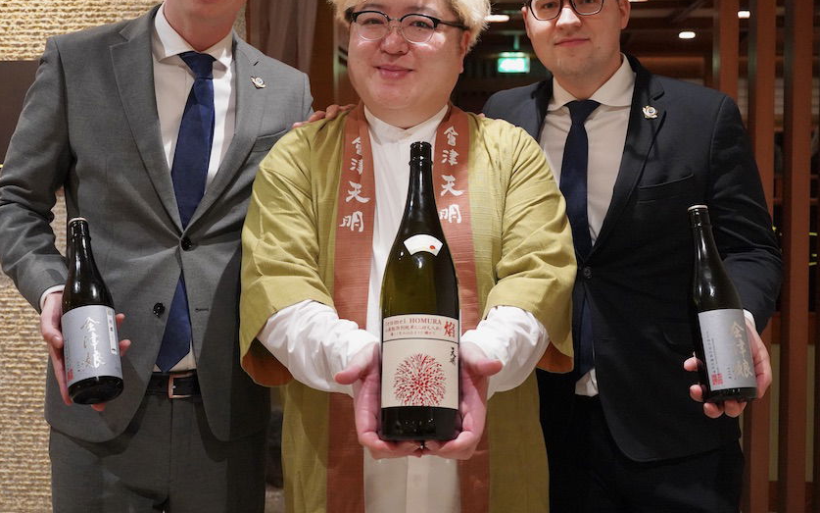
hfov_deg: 47.6
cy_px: 187
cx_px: 434
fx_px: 930
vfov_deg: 30.7
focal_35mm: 42
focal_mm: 33.5
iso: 8000
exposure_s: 1/160
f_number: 4
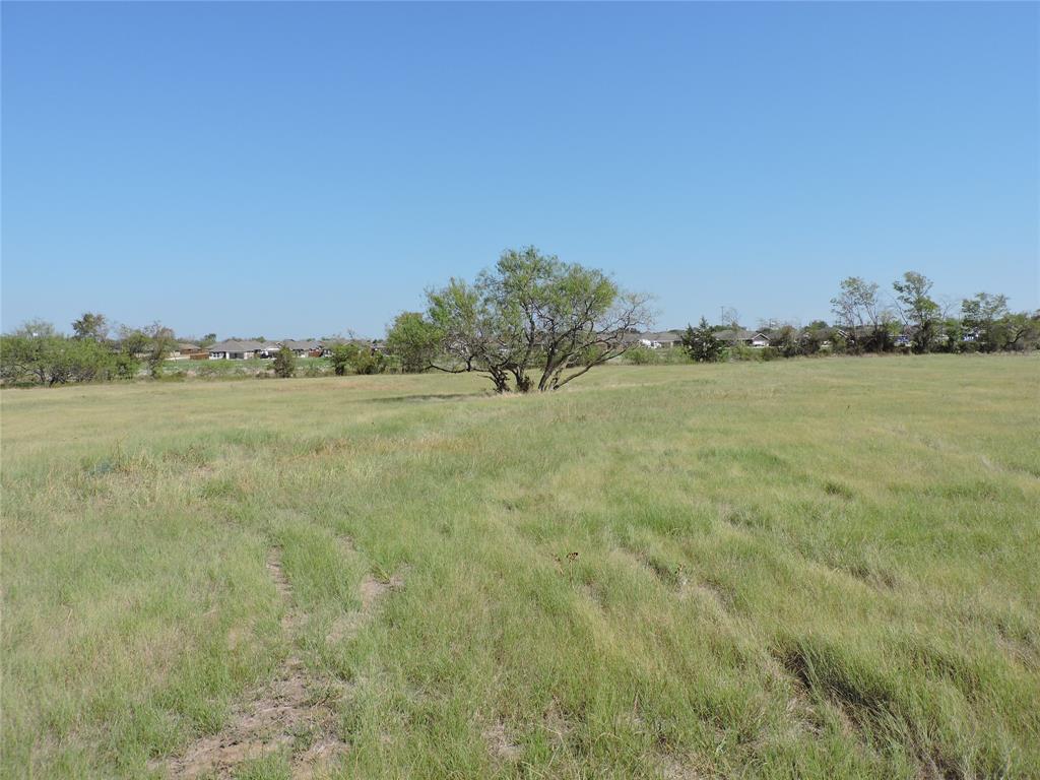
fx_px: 841
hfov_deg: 63.4
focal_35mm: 28
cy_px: 390
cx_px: 520
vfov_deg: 49.7
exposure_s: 1/1250
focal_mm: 5
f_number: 3.1
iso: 100
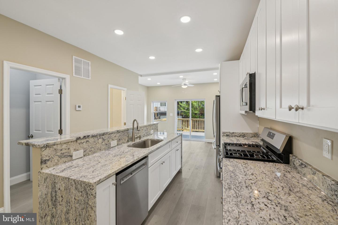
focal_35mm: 15
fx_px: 141
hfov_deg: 100.4
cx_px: 169
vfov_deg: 77.3
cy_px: 112
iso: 100
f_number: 8
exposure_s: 1/25
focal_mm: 15
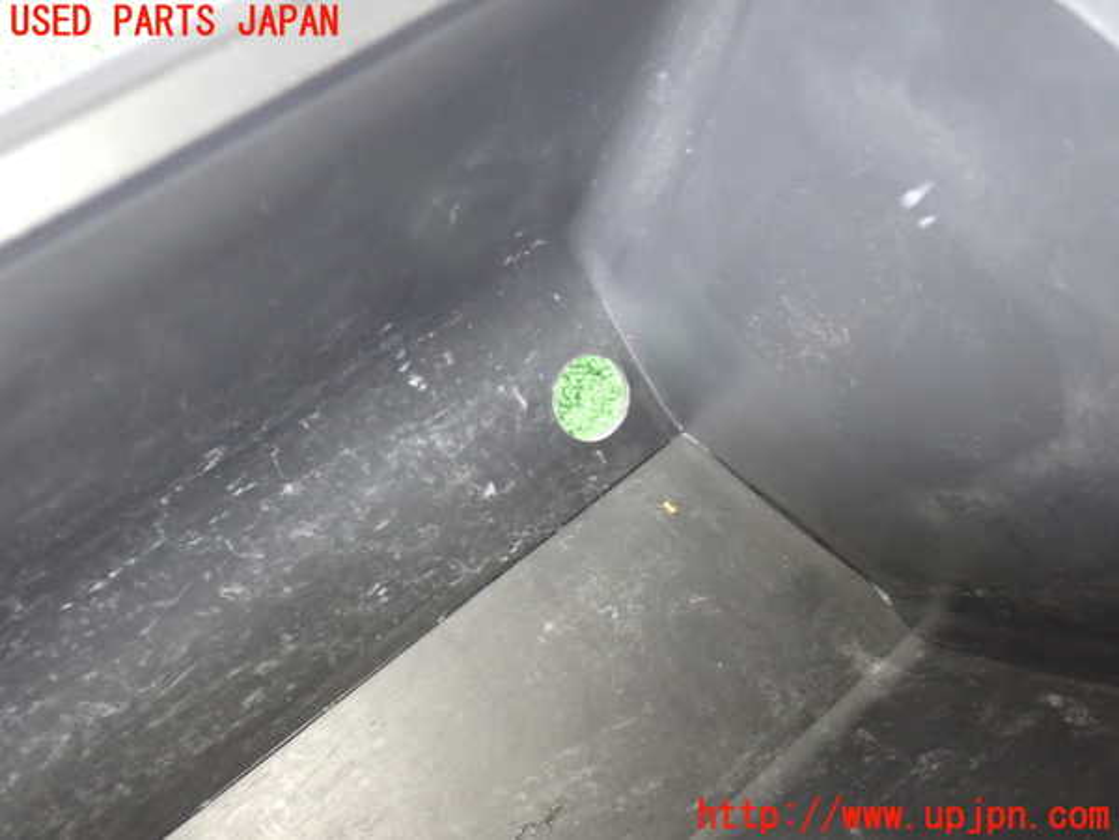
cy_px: 420
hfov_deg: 49.0
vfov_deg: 37.7
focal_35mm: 38
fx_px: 1228
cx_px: 560
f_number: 2.7
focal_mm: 6.83
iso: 800
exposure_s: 1/15
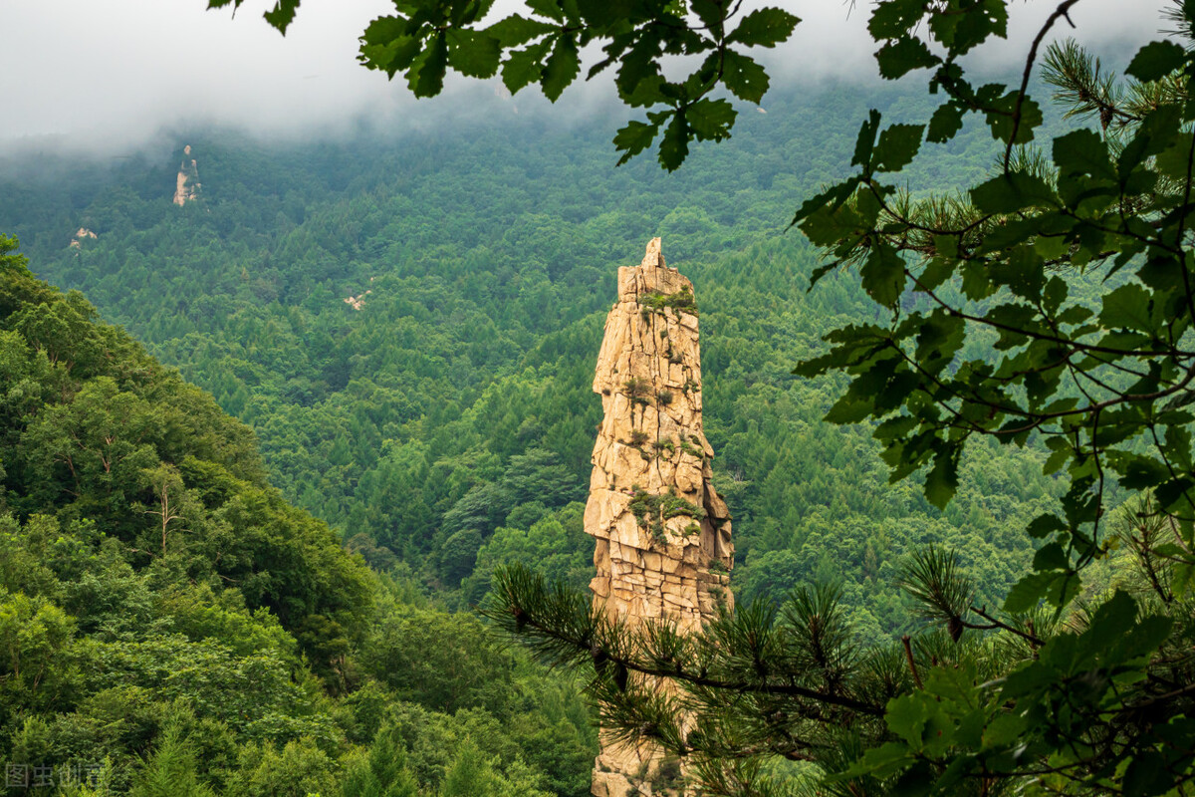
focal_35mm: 74
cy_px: 398
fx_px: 2456
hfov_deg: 27.3
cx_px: 598
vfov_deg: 18.4
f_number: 9
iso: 100
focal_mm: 27.24
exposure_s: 1/60
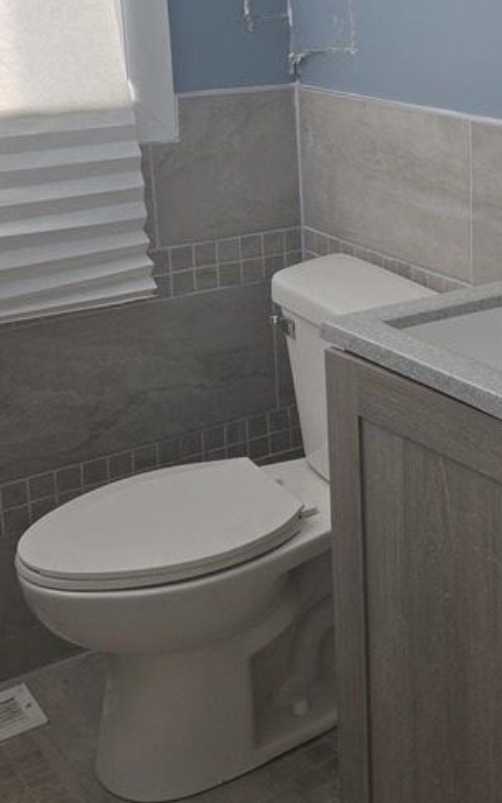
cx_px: 535
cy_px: 229
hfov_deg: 22.8
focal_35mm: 54
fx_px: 1182
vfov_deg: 36.9
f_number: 1.8
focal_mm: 5.4
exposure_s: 1/175
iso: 25
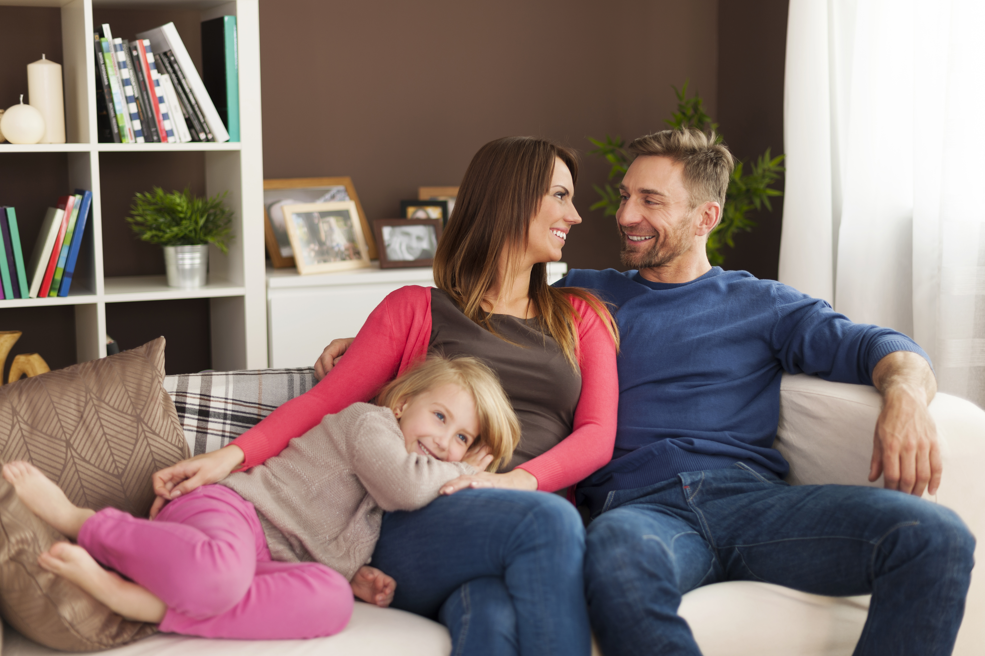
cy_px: 328
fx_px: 1368
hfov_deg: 39.6
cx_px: 492
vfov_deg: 27.0
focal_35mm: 50
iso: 100
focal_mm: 50
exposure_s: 1/100
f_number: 2
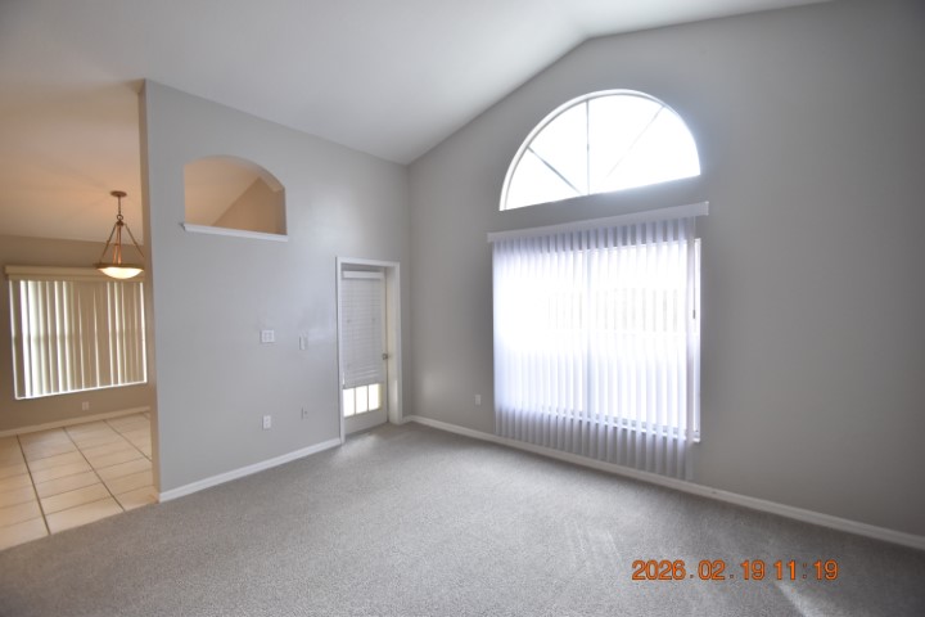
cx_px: 462
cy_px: 308
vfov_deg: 77.3
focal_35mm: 15
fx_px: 385
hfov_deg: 100.4
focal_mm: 10
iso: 800
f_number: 3.5
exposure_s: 1/180
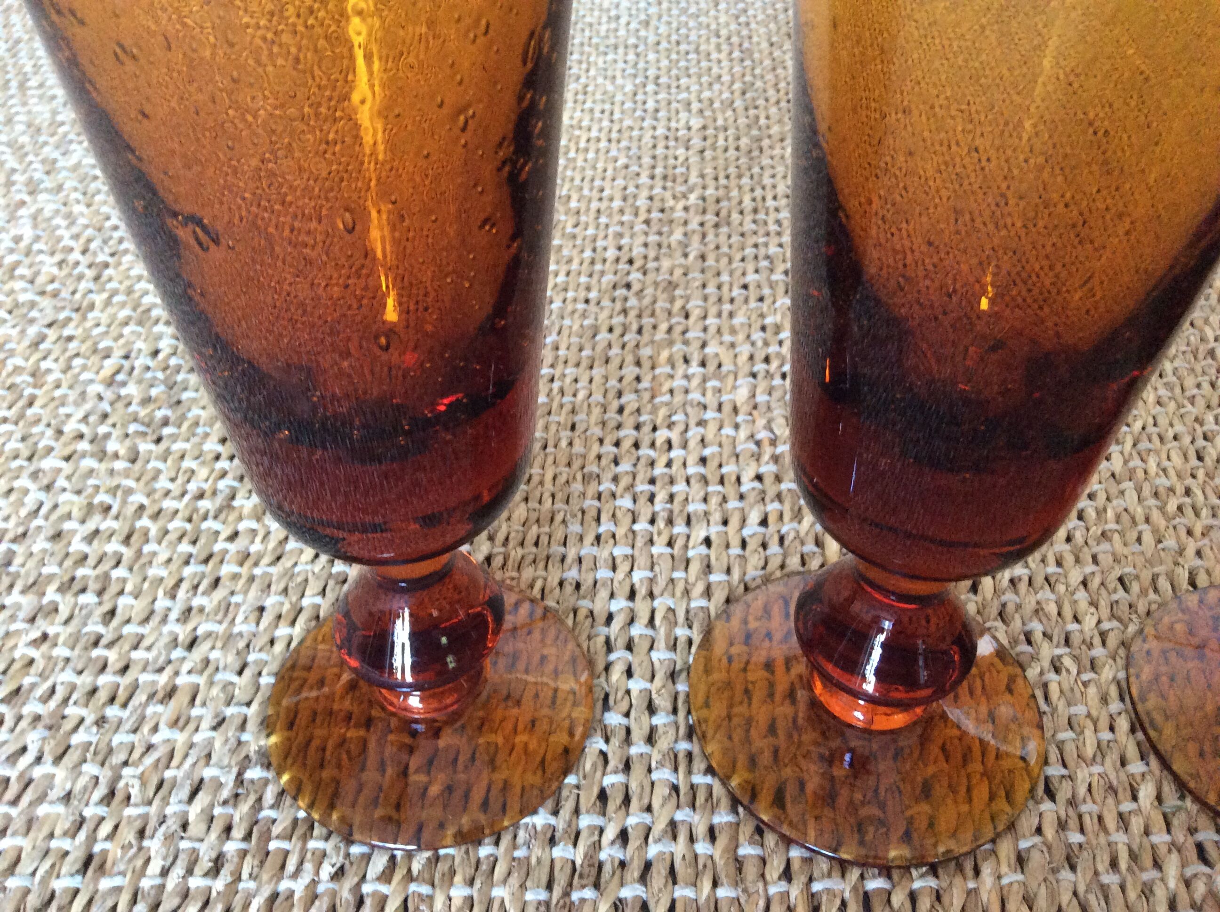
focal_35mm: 32
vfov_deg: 44.1
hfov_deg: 56.9
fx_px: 1126
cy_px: 456
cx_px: 610
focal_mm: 3.3
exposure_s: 1/25
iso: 250
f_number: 2.4
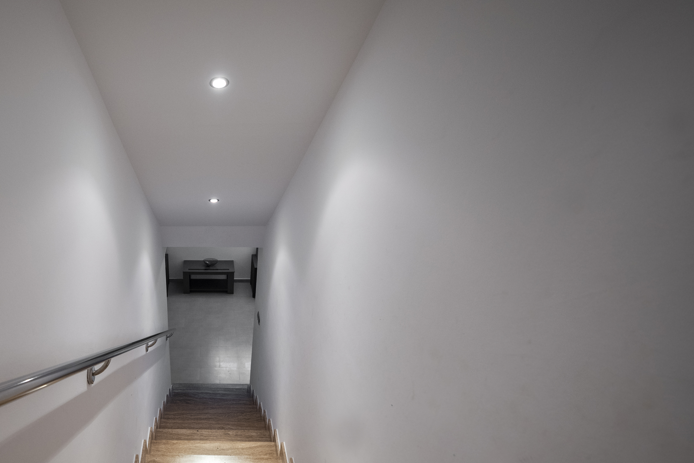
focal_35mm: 22
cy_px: 333
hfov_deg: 74.3
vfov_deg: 55.1
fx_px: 424
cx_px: 195
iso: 1000
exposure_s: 1/100
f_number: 3.5
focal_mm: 14
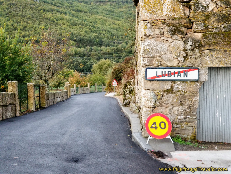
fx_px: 347
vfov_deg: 28.0
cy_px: 87
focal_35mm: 52
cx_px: 116
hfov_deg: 36.8
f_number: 2.4
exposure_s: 1/30
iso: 250
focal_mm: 6
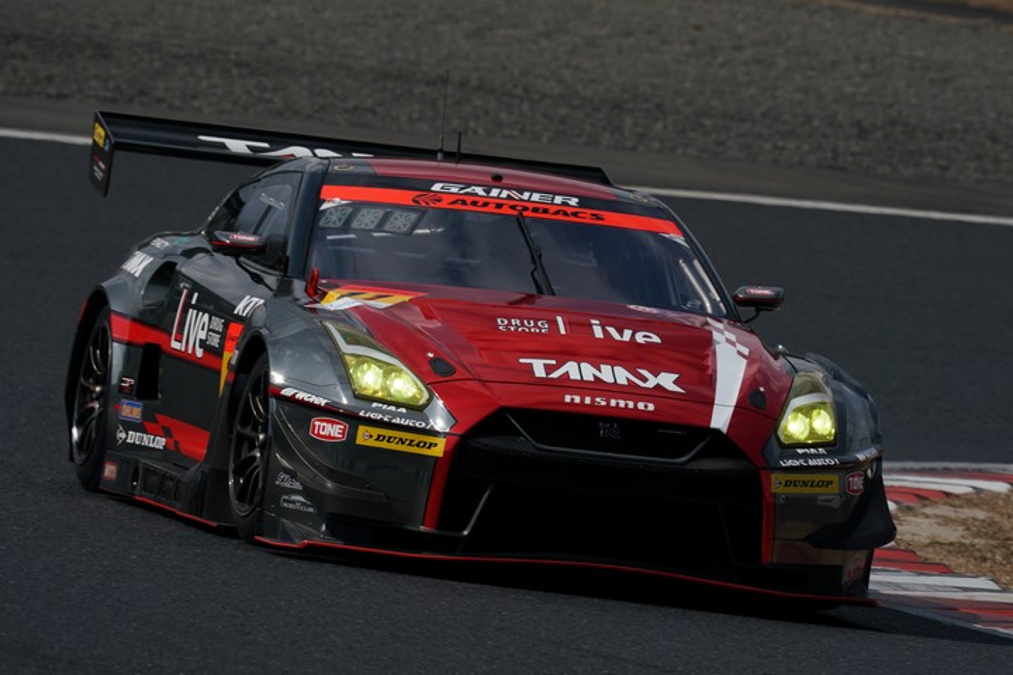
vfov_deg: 2.7
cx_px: 506
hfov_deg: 4.1
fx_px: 14068
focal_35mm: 500
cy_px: 338
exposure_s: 1/800
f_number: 11
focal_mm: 500
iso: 200
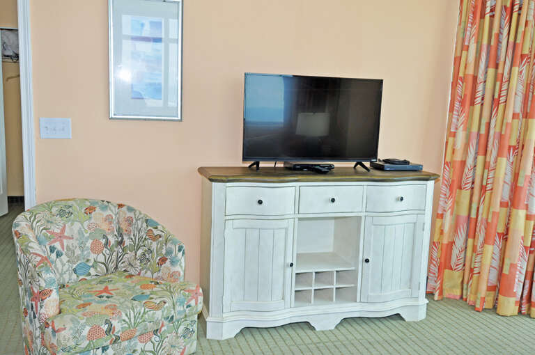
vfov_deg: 39.9
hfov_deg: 57.3
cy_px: 178
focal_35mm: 33
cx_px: 268
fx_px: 490
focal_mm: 22
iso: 200
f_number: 5.6
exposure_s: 1/125
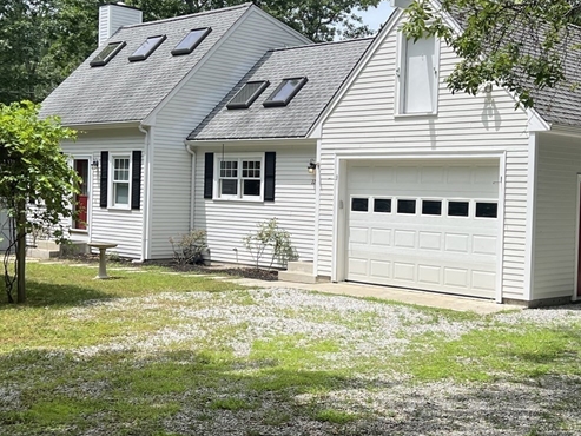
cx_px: 321
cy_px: 210
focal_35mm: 54
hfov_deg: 35.5
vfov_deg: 27.0
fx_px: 907
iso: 50
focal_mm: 5.7
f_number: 1.5
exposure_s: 1/3165
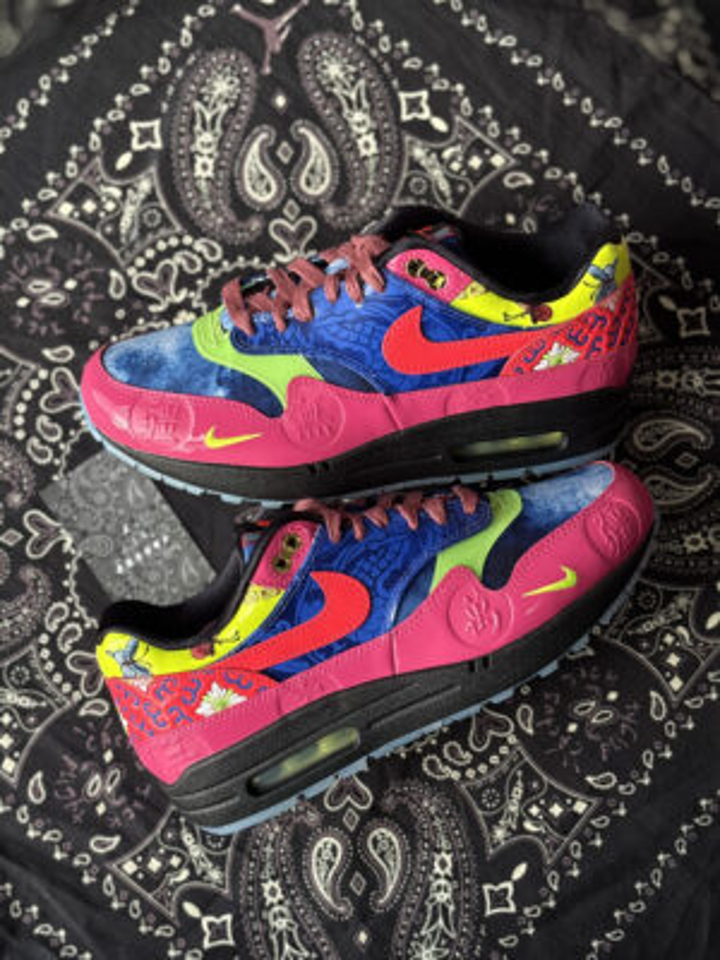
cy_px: 480
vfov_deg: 36.8
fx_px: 1442
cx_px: 360
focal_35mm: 52
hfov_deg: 28.0
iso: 64
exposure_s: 1/60
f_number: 1.6
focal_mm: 5.96
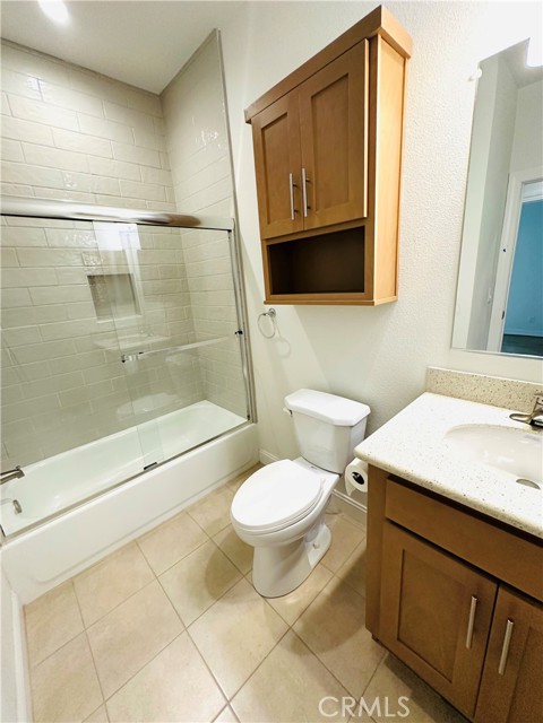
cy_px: 362
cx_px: 272
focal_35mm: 14
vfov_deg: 102.1
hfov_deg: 85.7
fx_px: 293
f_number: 2.2
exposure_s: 1/120
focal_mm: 2.22
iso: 200
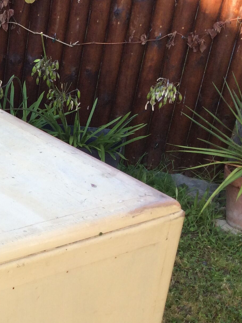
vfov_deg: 28.5
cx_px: -89
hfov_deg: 19.6
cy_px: 200
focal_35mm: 68
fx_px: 634
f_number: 2.4
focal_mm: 3.3
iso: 32
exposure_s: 1/188
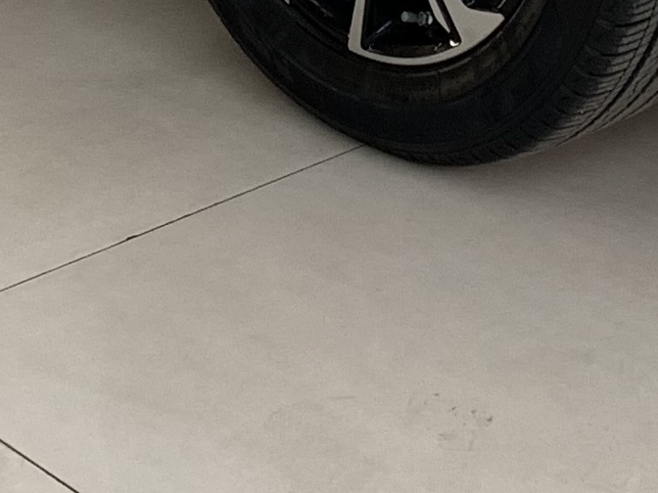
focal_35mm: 156
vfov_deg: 8.7
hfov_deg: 12.6
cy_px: -654
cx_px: 492
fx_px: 2965
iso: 40
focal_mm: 4.25
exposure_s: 1/122
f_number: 1.8
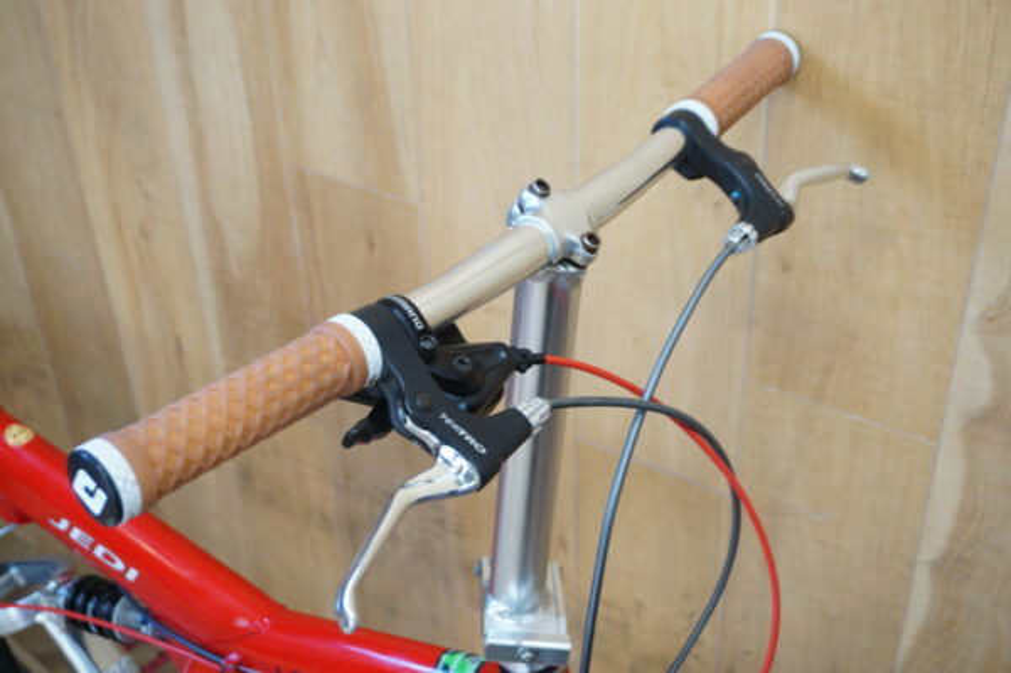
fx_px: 1263
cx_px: 506
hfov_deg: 43.6
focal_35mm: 45
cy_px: 336
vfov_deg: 29.8
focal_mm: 30
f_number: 5
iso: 640
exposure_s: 1/40
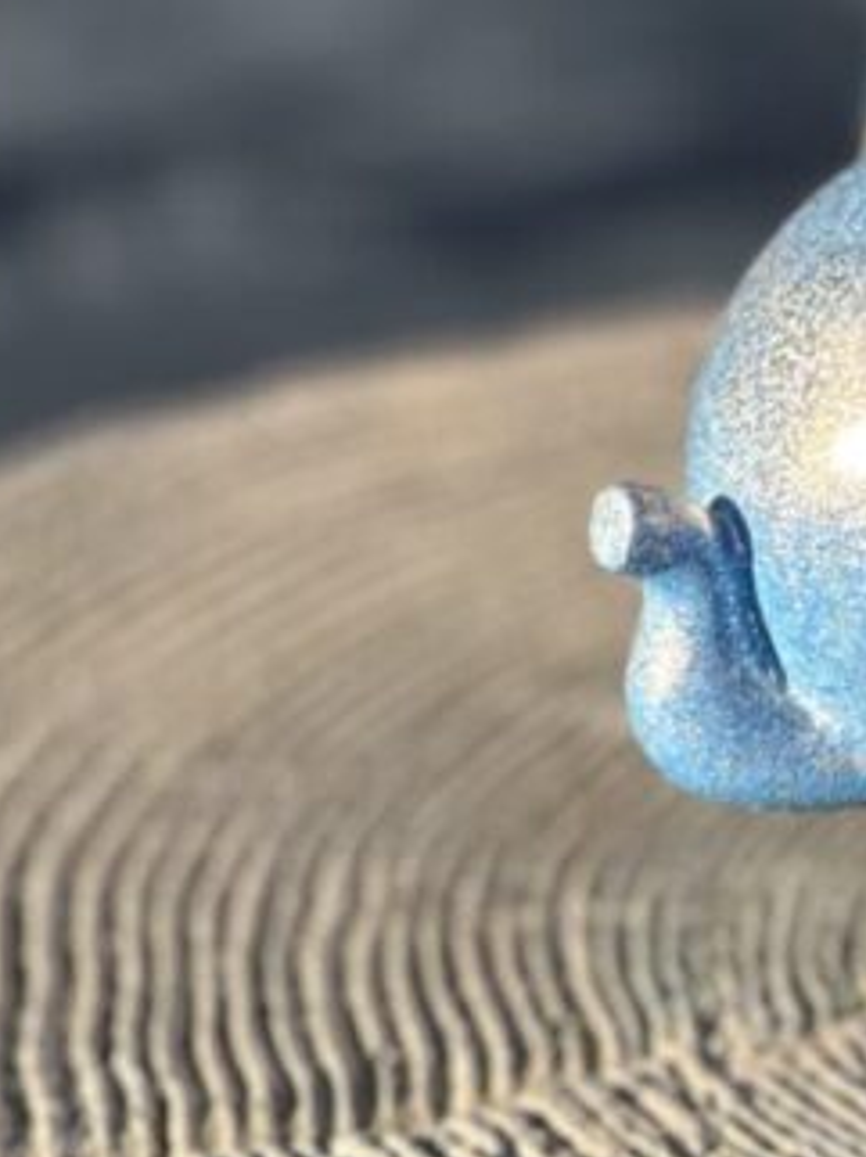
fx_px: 8183
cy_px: 169
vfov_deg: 8.1
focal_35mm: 245
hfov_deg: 6.0
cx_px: 1276
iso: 25
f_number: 2.8
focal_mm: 9
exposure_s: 1/296
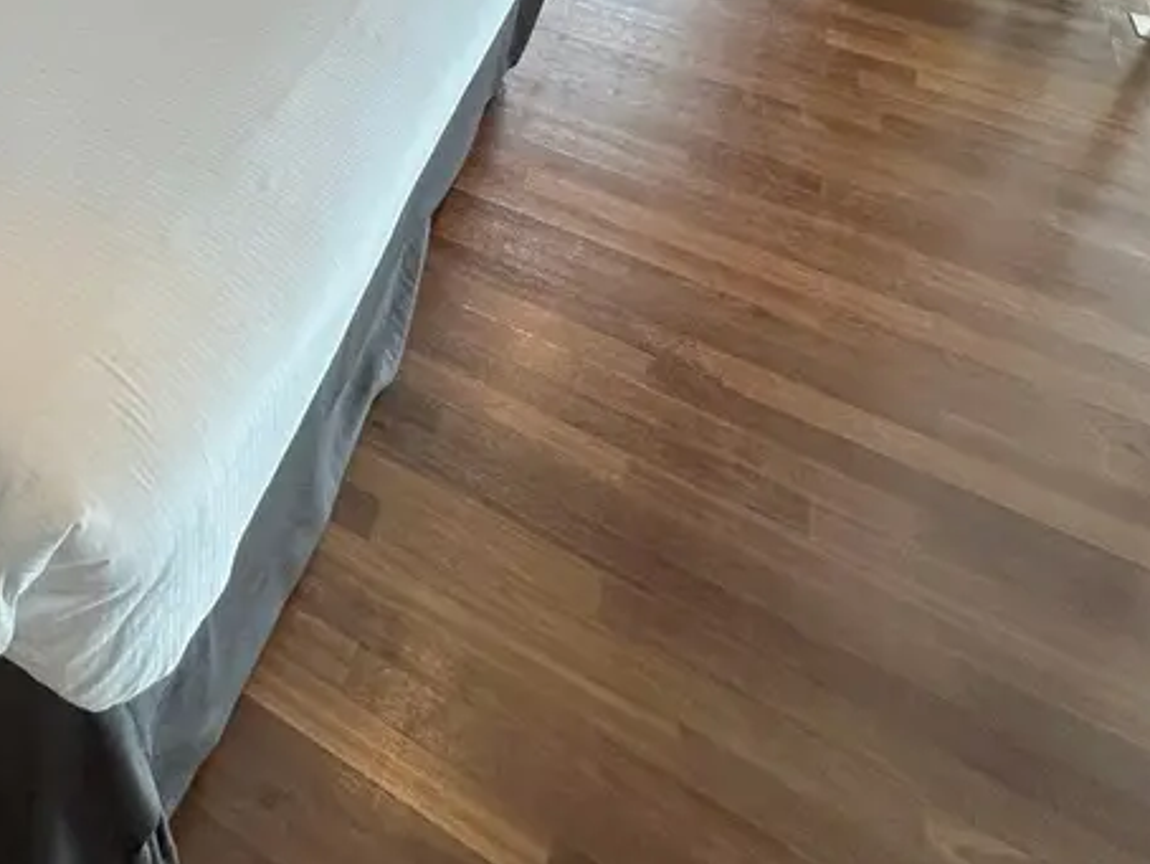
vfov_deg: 31.2
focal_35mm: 37
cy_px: -223
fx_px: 1230
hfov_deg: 35.3
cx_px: -327
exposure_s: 1/120
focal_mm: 2.22
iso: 125
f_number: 2.2
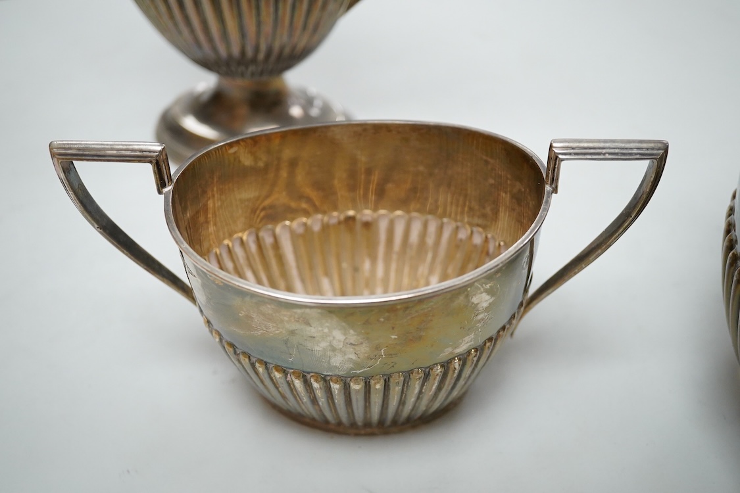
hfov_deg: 43.6
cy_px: 246
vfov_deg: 29.9
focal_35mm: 45
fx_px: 925
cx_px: 370
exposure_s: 1/400
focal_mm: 30
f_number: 5
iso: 2500
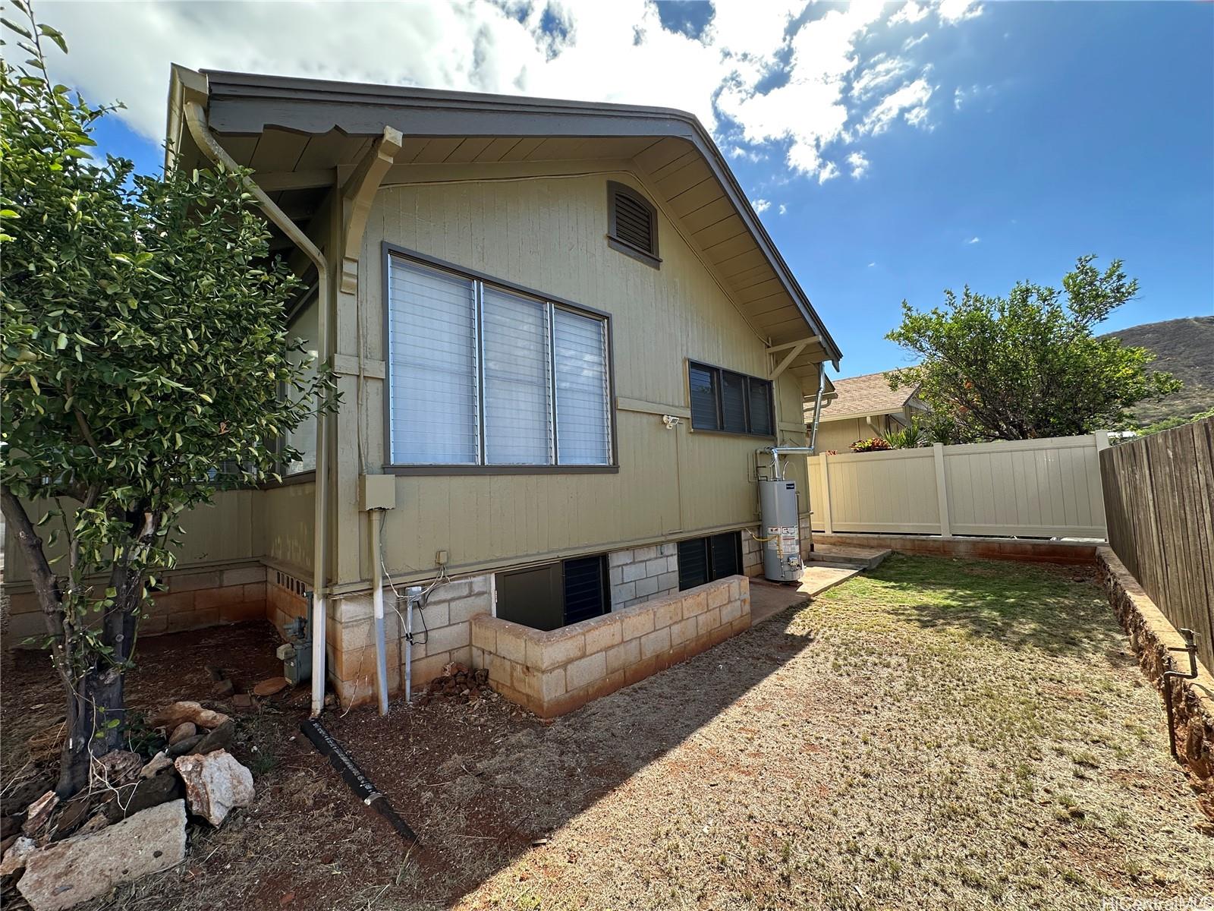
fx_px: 491
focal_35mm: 14
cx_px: 607
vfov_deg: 85.7
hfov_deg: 102.1
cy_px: 456
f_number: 2.2
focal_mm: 2.22
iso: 40
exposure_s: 1/686
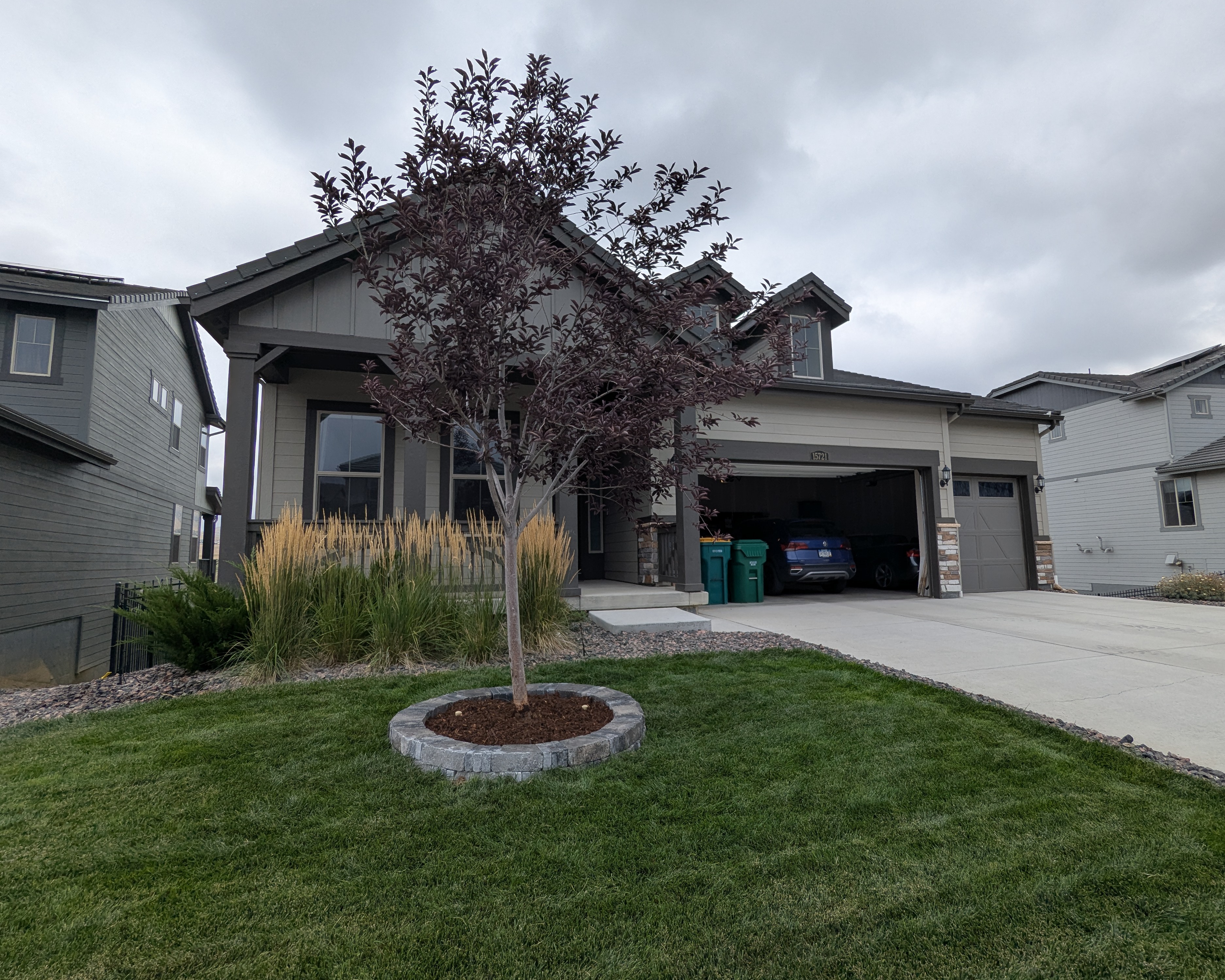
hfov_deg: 89.6
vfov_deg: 77.0
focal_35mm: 17
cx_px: 640
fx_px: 616
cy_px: 485
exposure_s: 1/1475
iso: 52
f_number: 2.2
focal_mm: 2.35
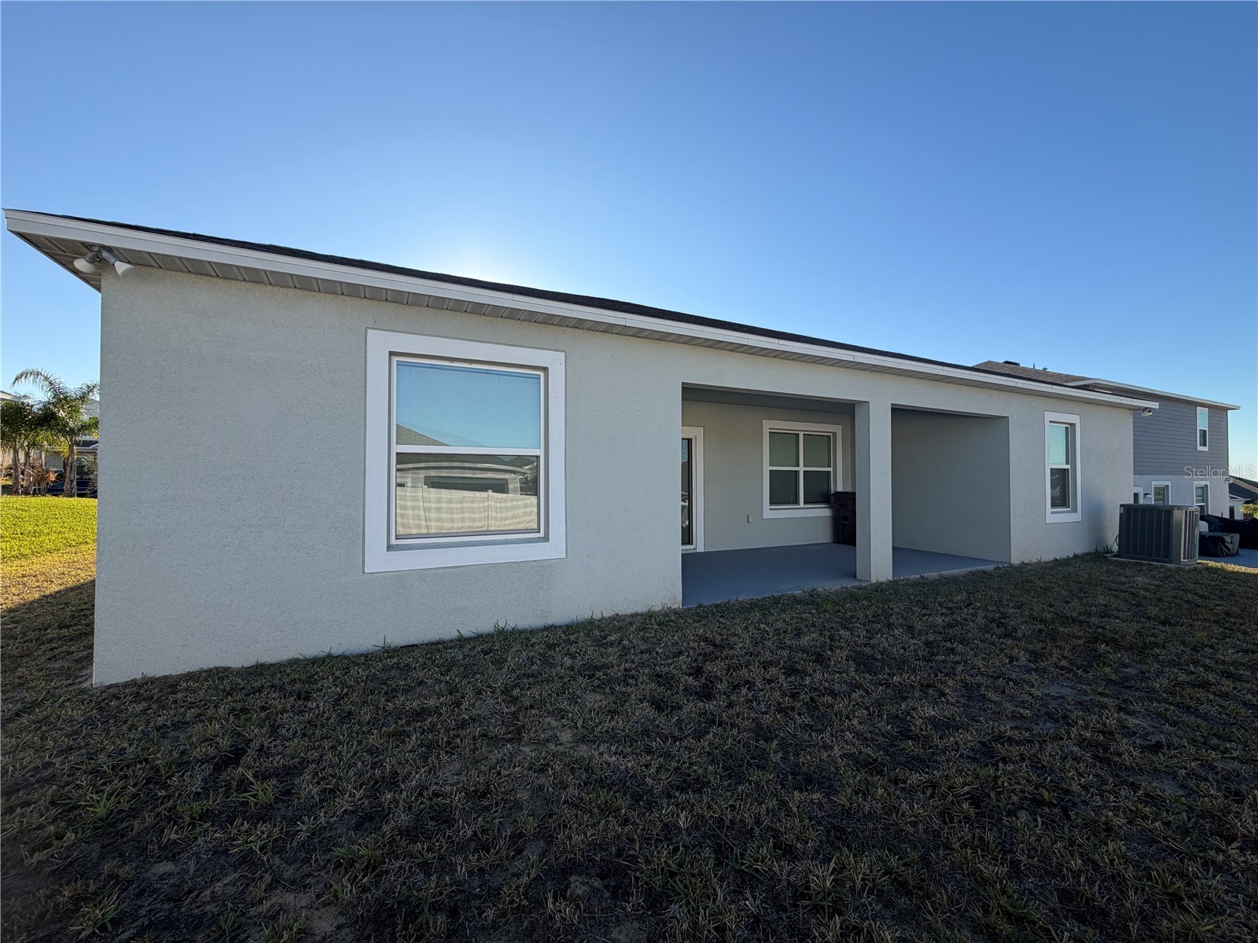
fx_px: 509
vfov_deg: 85.7
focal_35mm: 14
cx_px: 629
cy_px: 472
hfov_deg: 102.1
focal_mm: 2.22
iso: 32
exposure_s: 1/770
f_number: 2.2
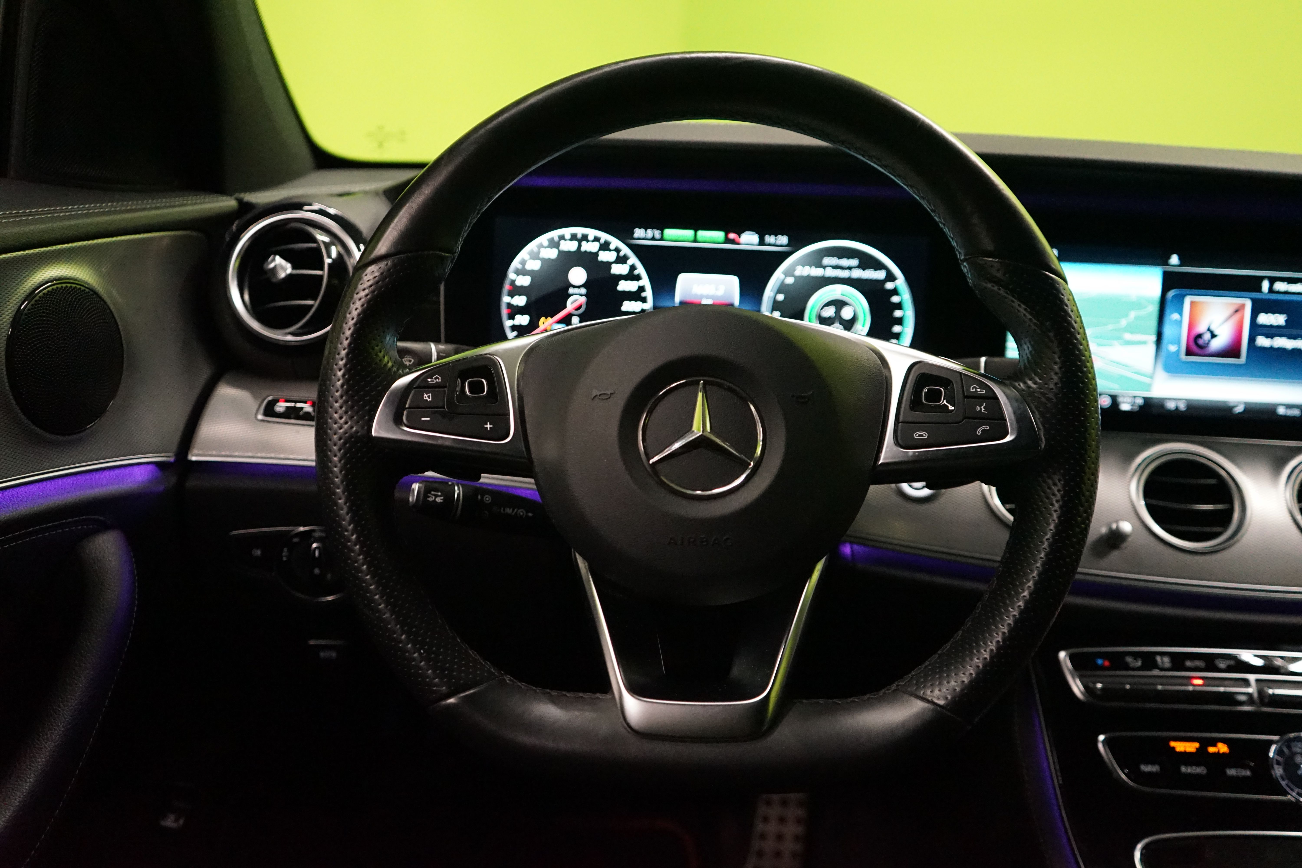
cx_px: 651
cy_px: 434
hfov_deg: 61.9
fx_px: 1085
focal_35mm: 30
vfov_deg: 43.6
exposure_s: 1/125
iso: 6400
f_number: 3.5
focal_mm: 30
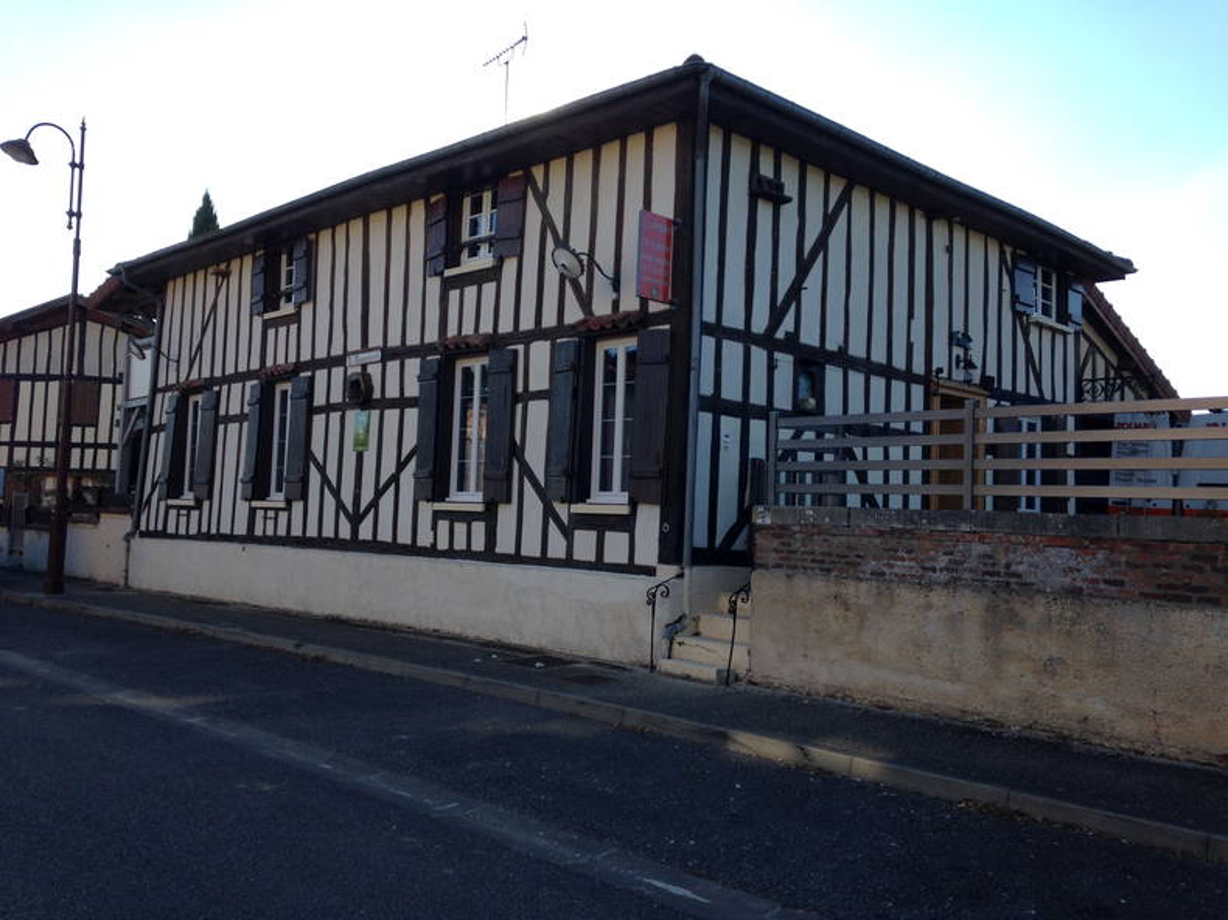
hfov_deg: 55.4
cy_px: 460
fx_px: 1170
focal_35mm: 33
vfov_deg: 42.9
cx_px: 614
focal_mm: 4.12
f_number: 2.4
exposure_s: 1/661
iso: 50
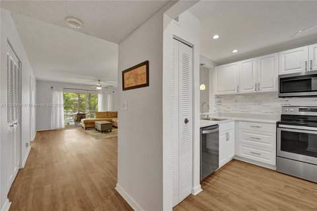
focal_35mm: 14
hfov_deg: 104.3
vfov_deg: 81.1
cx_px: 158
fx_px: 123
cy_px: 106
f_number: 4.5
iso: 1250
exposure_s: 1/400
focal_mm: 14
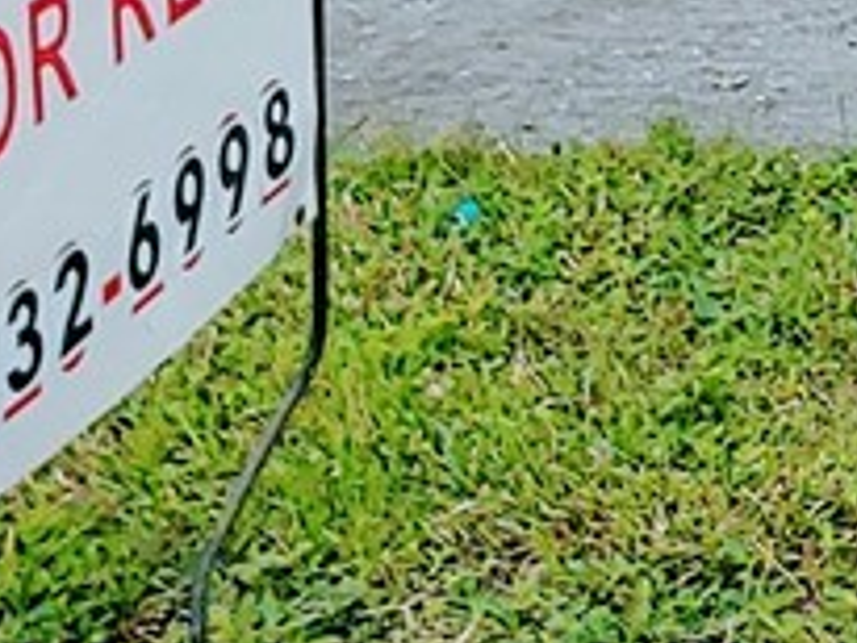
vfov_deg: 8.0
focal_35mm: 175
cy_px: -814
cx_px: 2082
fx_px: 4335
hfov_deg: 9.9
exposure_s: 1/346
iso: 50
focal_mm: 4.23
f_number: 1.5
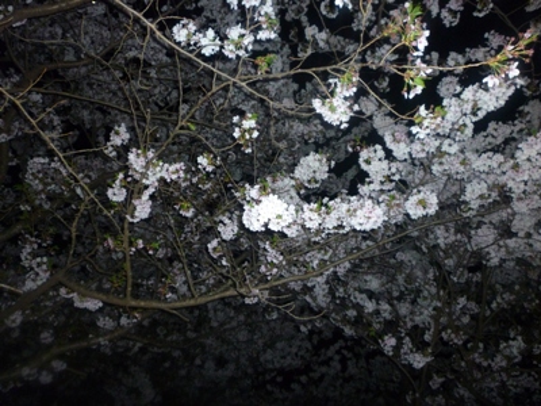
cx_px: 270
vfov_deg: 48.2
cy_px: 203
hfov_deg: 61.7
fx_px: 453
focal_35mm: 29
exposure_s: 1/30
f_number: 3.3
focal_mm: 5.2
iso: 400
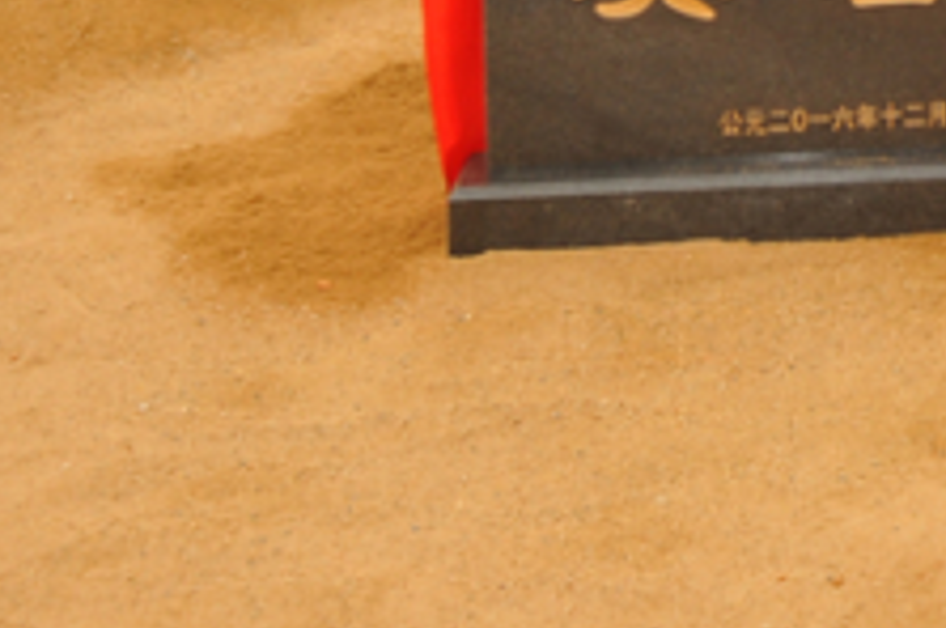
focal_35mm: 81
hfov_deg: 23.4
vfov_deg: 14.7
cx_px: 1061
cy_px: -494
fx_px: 2125
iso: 400
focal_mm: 19
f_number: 8
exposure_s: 1/250
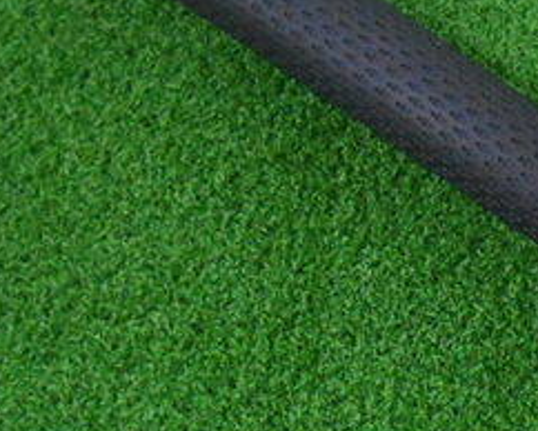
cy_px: 209
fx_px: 1068
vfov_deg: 22.8
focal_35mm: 67
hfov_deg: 25.2
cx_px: 660
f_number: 3.2
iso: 800
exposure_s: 1/80
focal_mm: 4.6
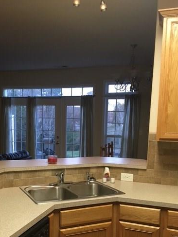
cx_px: 69
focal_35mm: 38
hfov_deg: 37.5
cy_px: 154
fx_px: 261
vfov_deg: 48.3
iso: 125
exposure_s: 1/30
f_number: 2.2
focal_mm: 4.15
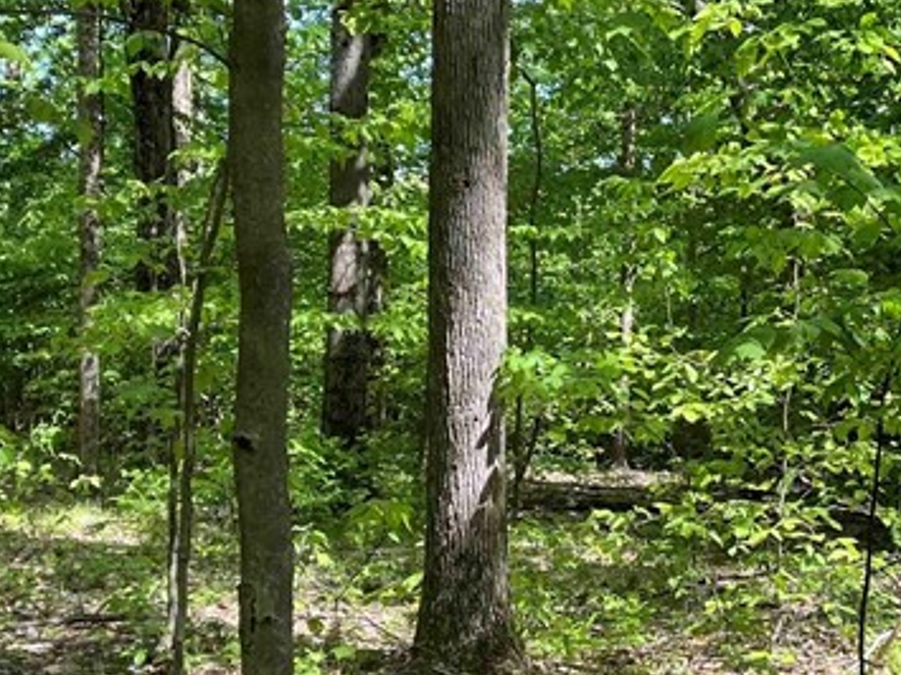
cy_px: 368
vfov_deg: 19.6
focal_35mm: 75
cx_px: 604
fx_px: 1951
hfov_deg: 25.9
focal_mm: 5.1
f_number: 1.6
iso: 50
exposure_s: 1/334
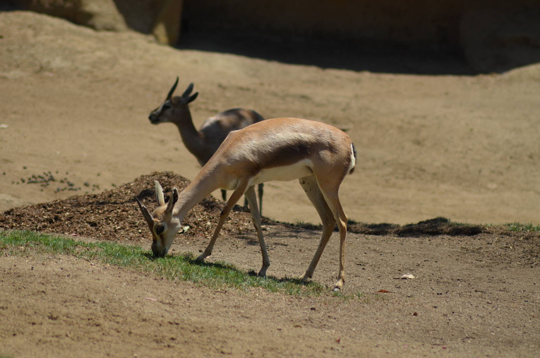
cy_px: 179
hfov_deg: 5.3
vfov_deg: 3.5
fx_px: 5838
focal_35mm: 390
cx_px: 270
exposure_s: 1/2000
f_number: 5.6
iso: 360
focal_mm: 260
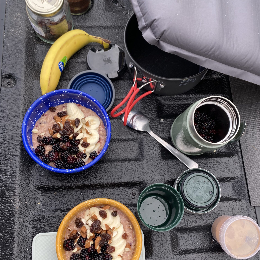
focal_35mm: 31
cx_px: 131
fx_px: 263
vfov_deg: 51.8
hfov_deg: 52.5
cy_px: 167
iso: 32
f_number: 1.8
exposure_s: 1/199
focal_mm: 4.25
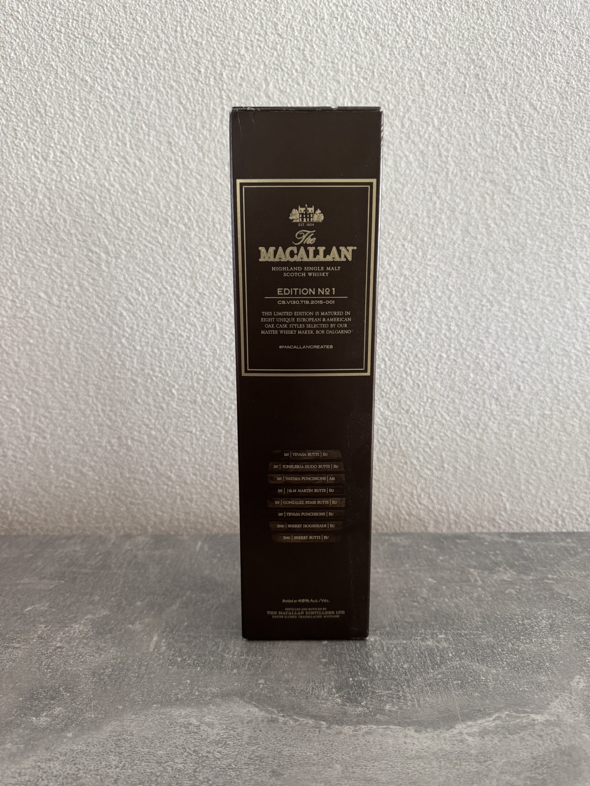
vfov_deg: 71.6
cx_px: 295
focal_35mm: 24
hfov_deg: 56.8
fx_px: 545
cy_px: 393
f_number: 1.78
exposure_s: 1/60
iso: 320
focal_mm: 6.76
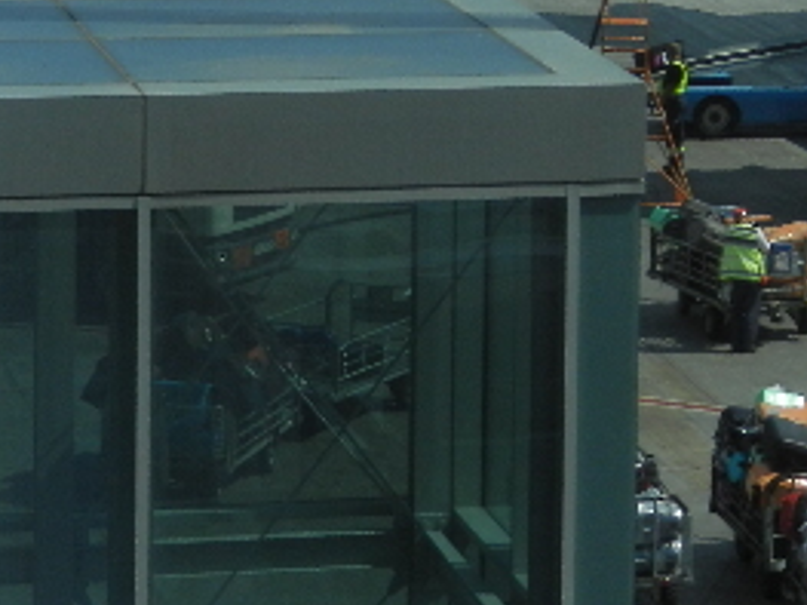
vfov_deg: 7.1
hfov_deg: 9.4
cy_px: -206
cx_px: 1080
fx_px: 4824
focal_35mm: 207
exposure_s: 1/1250
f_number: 4.6
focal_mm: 12.3
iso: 160
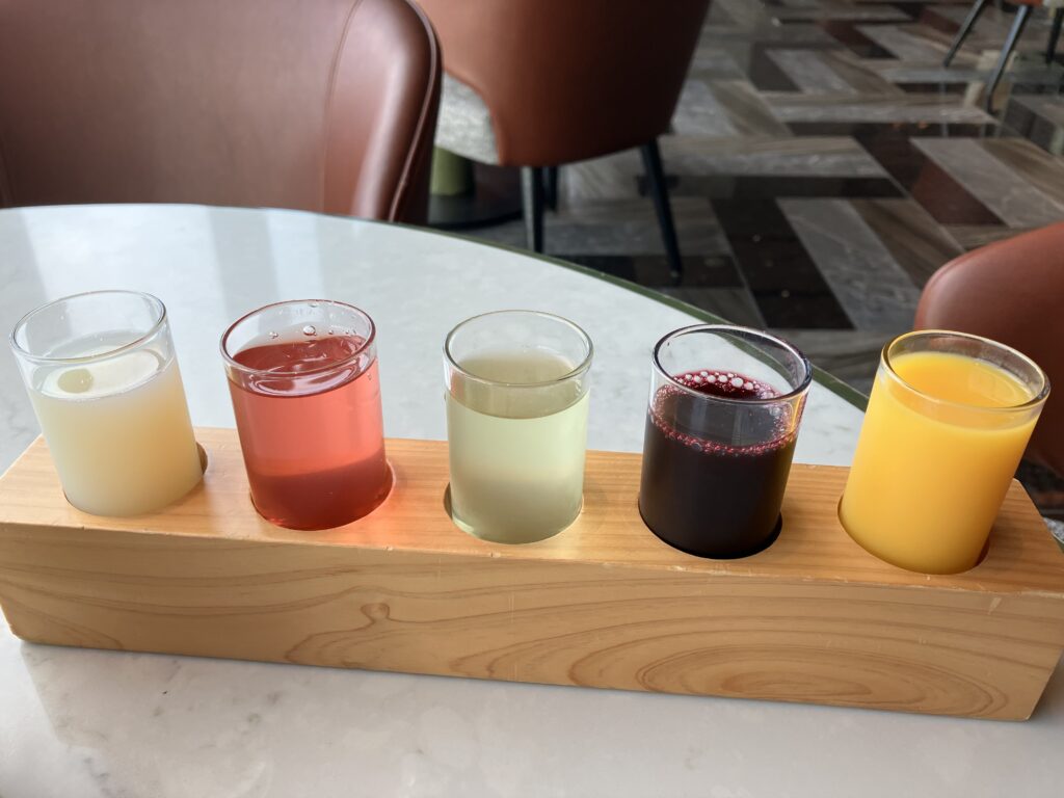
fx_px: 861
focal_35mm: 28
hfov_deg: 63.4
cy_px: 399
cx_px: 532
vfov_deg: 49.7
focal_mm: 3.99
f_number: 1.8
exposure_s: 1/100
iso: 25
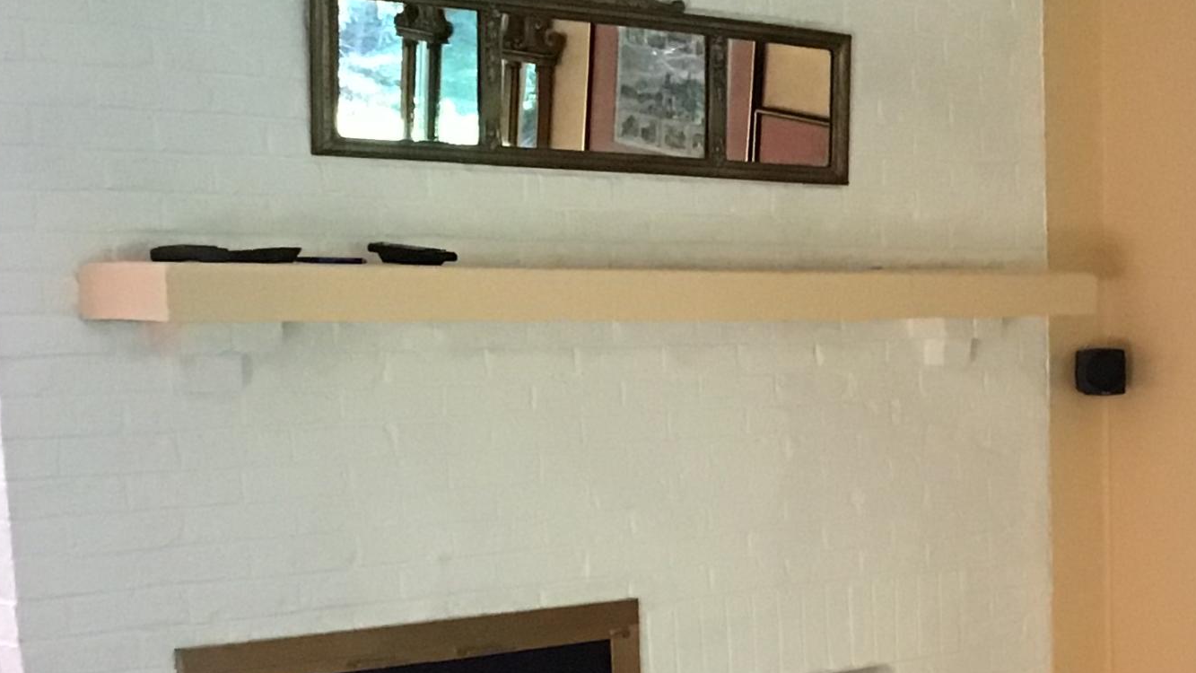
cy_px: 730
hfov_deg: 26.4
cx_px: 1190
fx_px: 2410
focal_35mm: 76
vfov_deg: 15.5
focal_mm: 3.3
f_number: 2.4
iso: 200
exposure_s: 1/30
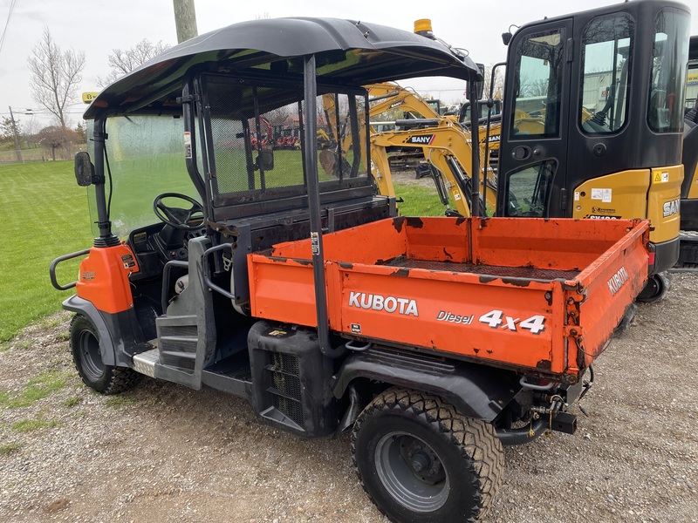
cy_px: 262
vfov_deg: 53.1
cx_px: 349
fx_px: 524
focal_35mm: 26
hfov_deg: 67.3
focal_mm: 4.25
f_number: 1.8
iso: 32
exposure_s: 1/122
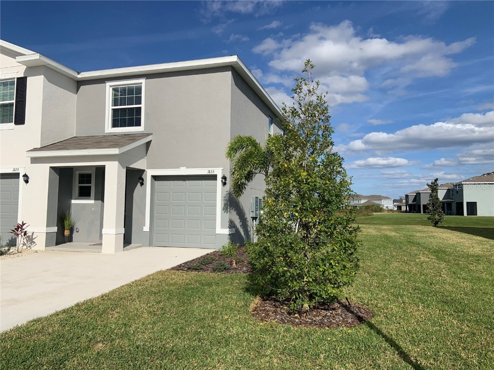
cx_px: 247
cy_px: 185
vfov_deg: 53.1
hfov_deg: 67.3
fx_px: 371
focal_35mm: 26
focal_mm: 4.25
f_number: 1.8
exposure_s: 1/5128
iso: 25
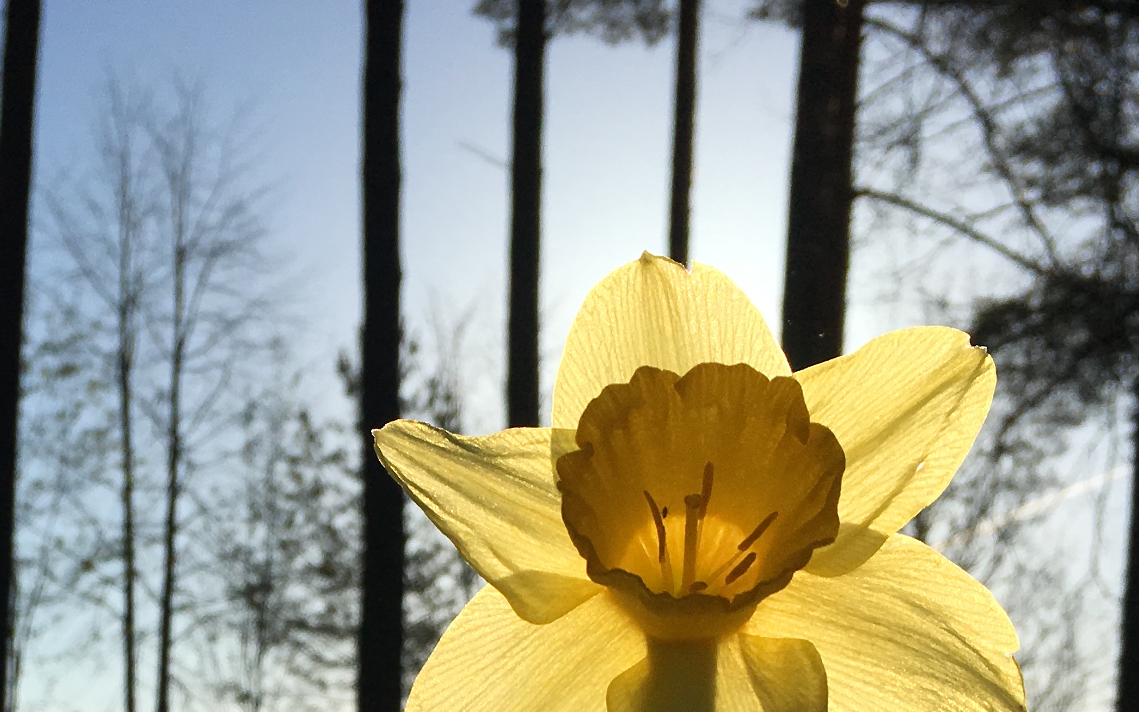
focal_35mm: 65
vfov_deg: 18.9
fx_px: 2018
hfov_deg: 30.8
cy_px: 863
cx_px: 250
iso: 25
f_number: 2.2
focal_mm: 4.15
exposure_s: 1/6410
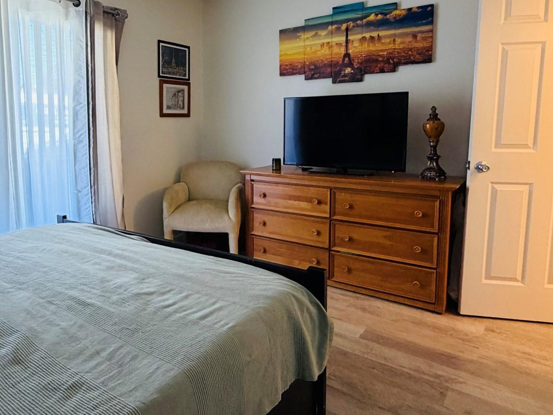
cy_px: 164
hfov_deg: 66.3
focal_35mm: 26
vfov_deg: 52.7
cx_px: 207
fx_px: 415
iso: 250
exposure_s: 1/60
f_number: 2.2
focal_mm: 2.22
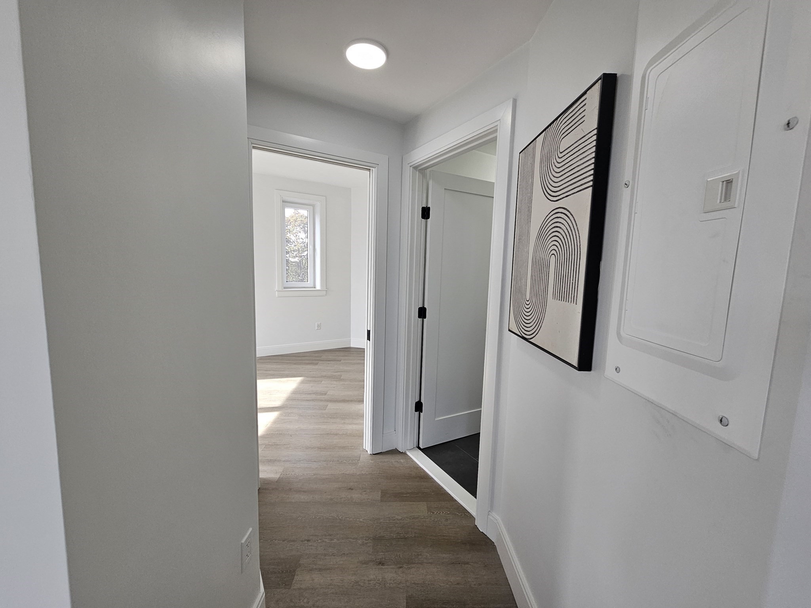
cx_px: 406
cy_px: 304
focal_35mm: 13
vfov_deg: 89.9
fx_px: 305
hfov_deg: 106.2
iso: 80
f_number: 2.2
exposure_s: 1/120
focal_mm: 2.2
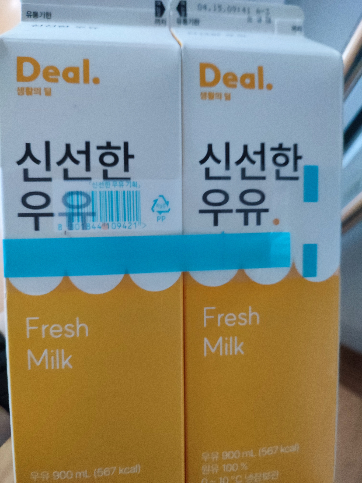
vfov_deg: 69.4
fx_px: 349
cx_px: 181
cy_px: 242
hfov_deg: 54.9
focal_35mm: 25
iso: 3422
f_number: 1.9
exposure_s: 1/15
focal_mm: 6.04
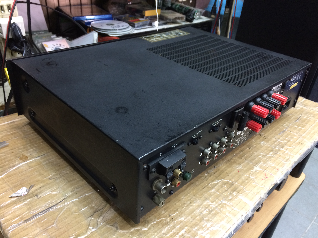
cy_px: 119
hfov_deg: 61.7
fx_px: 266
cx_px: 159
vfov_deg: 48.2
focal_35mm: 29
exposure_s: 1/33
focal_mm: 4.15
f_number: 2.2
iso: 200
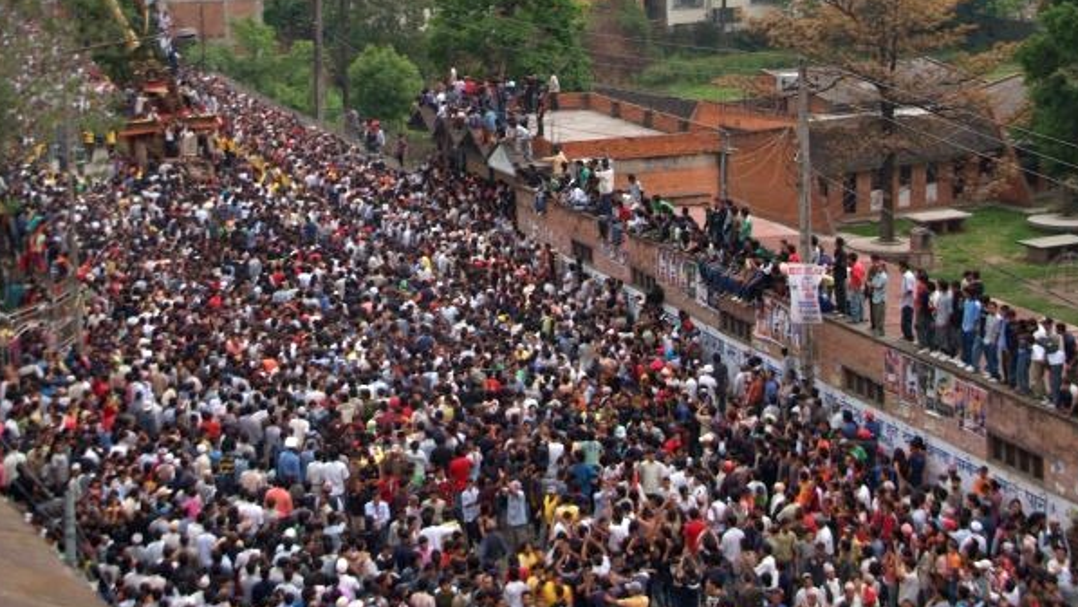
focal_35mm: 66
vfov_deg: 18.2
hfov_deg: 31.9
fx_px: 1887
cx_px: 553
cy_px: 154
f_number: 4.2
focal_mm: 31
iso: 160
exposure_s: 1/10
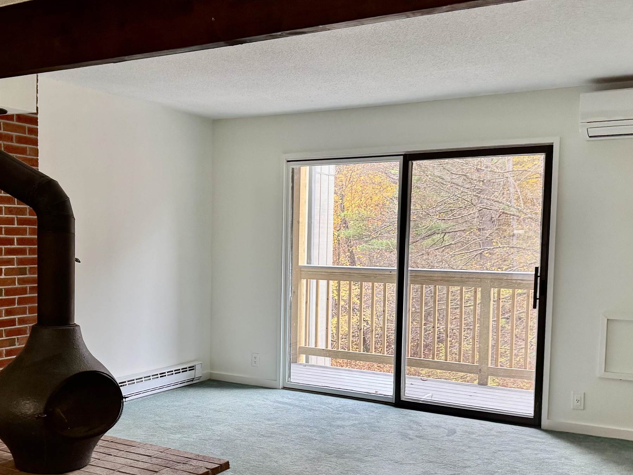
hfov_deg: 45.3
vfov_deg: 35.0
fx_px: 750
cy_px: 288
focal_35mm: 41
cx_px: 225
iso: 250
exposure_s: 1/60
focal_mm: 6.76
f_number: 1.78
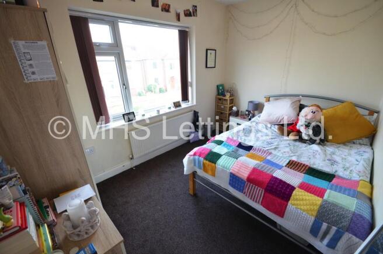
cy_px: 127
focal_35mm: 15
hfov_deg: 100.5
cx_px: 192
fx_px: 159
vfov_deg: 77.0
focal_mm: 10
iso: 1000
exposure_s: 1/100
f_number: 4.5
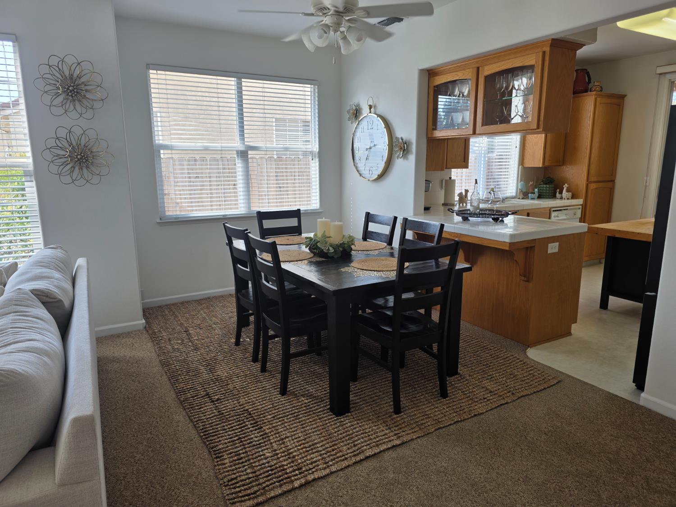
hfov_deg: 73.9
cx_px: 338
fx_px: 449
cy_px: 254
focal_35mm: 23
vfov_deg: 58.9
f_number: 1.7
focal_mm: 6.3
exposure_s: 1/120
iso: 20
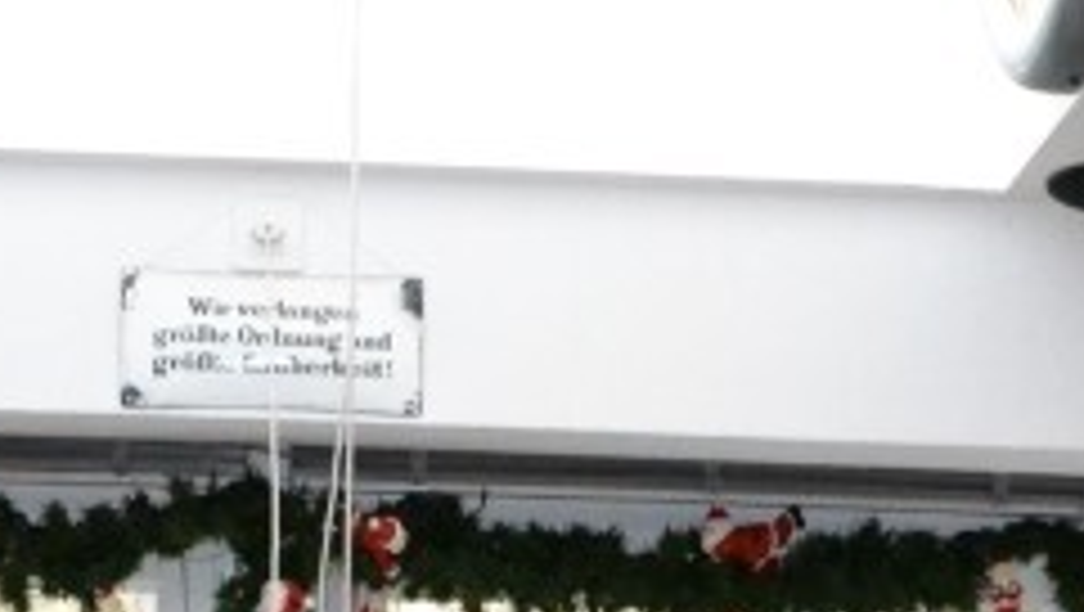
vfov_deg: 9.2
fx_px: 3452
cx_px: 580
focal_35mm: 120
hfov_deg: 17.8
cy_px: 1384
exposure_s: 1/100
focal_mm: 18
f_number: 7.1
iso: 3200
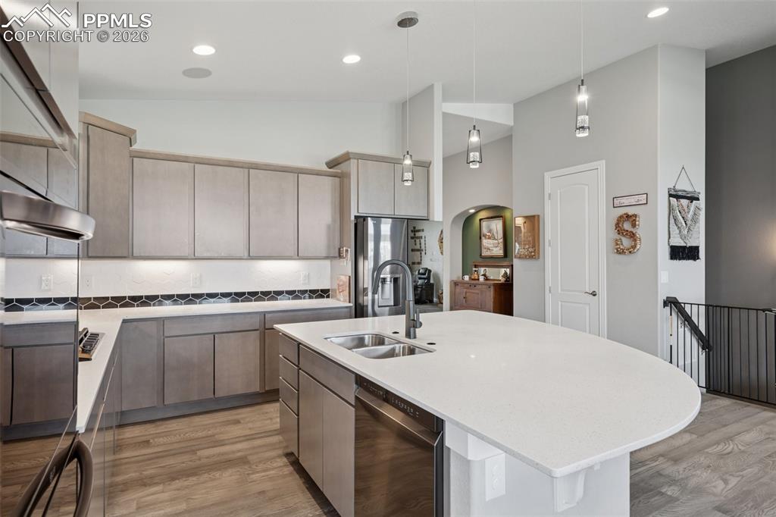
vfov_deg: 61.9
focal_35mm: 20
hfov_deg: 84.0
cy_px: 258
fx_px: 431
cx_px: 388
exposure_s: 1/4
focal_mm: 20
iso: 250
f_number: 10
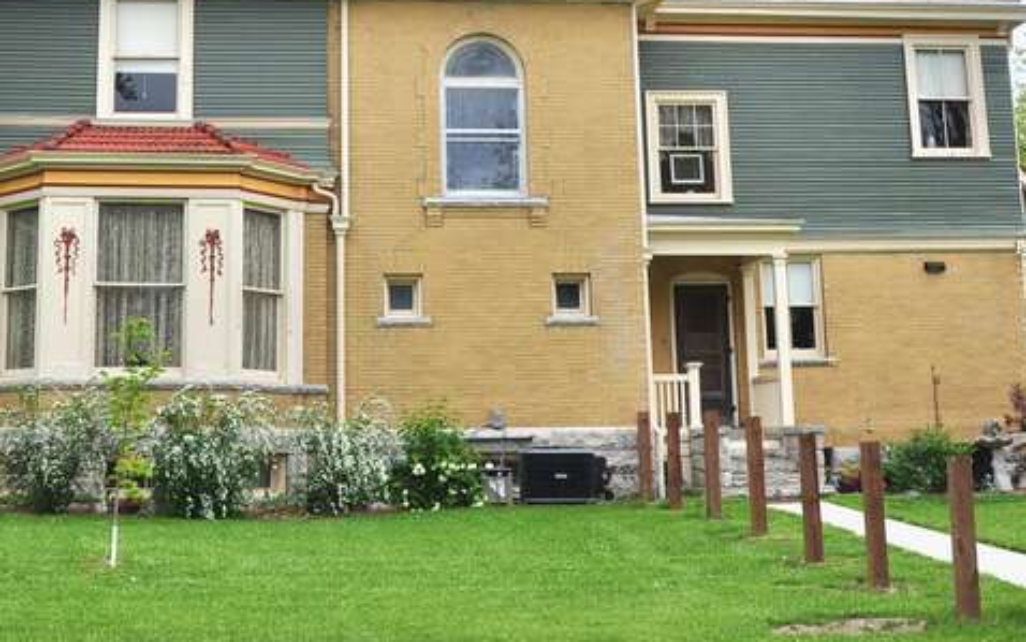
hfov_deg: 43.5
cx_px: 481
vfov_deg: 27.5
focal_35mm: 46
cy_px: 132
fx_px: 1287
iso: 250
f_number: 10
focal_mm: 18
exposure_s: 1/250
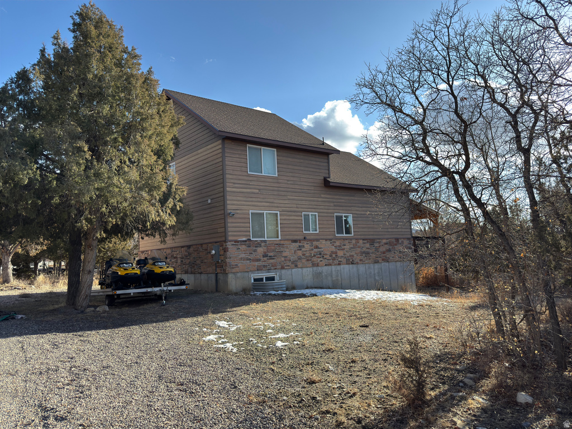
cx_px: 286
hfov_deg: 67.3
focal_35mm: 26
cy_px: 214
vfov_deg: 53.1
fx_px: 430
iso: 64
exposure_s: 1/1550
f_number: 1.78
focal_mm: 6.76
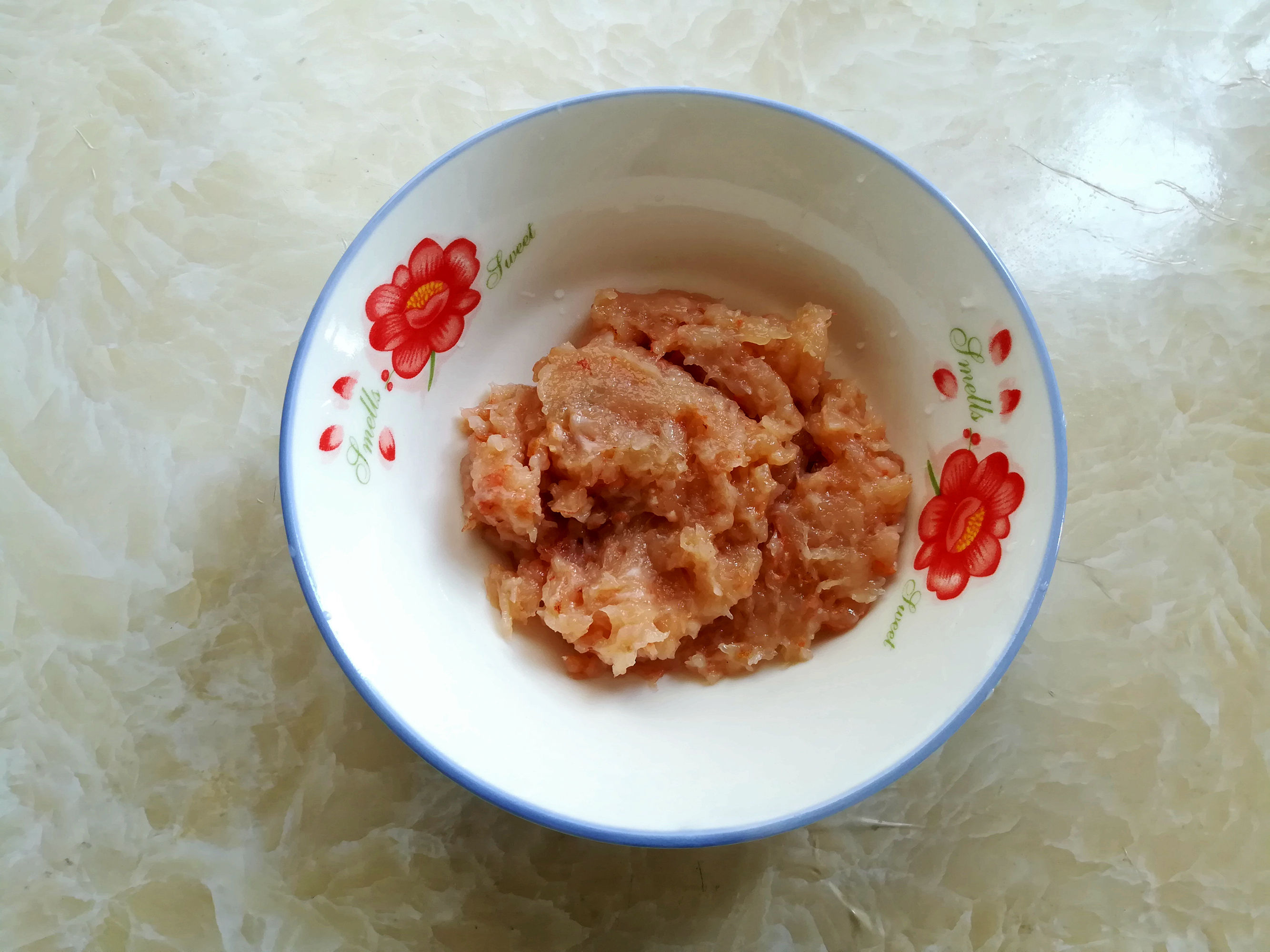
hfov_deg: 67.3
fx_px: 954
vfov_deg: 53.1
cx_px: 635
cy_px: 476
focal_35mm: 26
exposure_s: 1/33.3
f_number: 2.2
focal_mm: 3.83
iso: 100
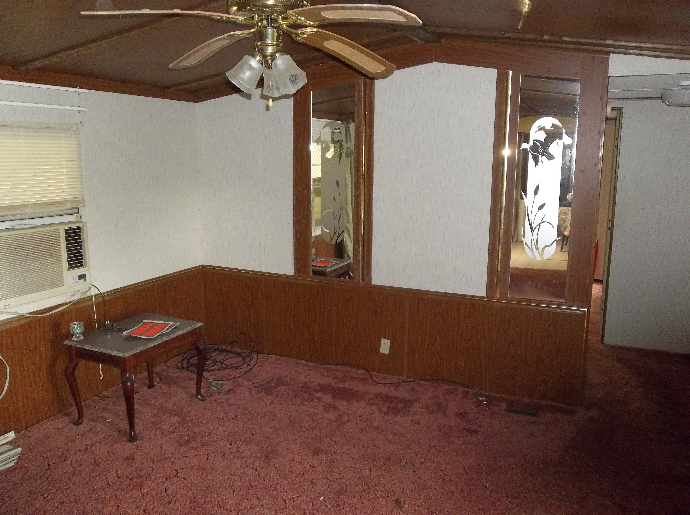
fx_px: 537
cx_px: 345
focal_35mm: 27
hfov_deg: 65.4
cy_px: 258
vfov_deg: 51.2
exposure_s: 1/30
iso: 400
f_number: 3.5
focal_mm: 4.9
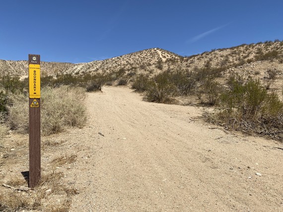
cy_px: 106
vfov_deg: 53.0
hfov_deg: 67.3
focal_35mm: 26
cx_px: 142
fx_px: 212
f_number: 1.8
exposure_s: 1/5236
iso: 32
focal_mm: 4.25
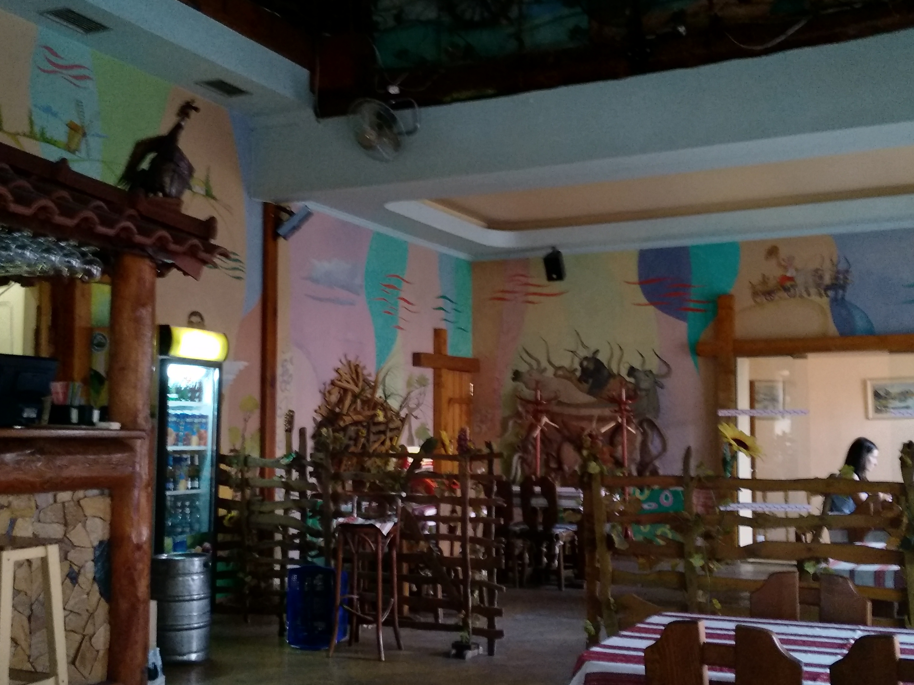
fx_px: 660
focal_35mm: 25
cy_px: 355
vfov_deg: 54.9
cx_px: 452
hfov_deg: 69.4
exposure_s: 1/20
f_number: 1.9
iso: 1222
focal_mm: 3.94
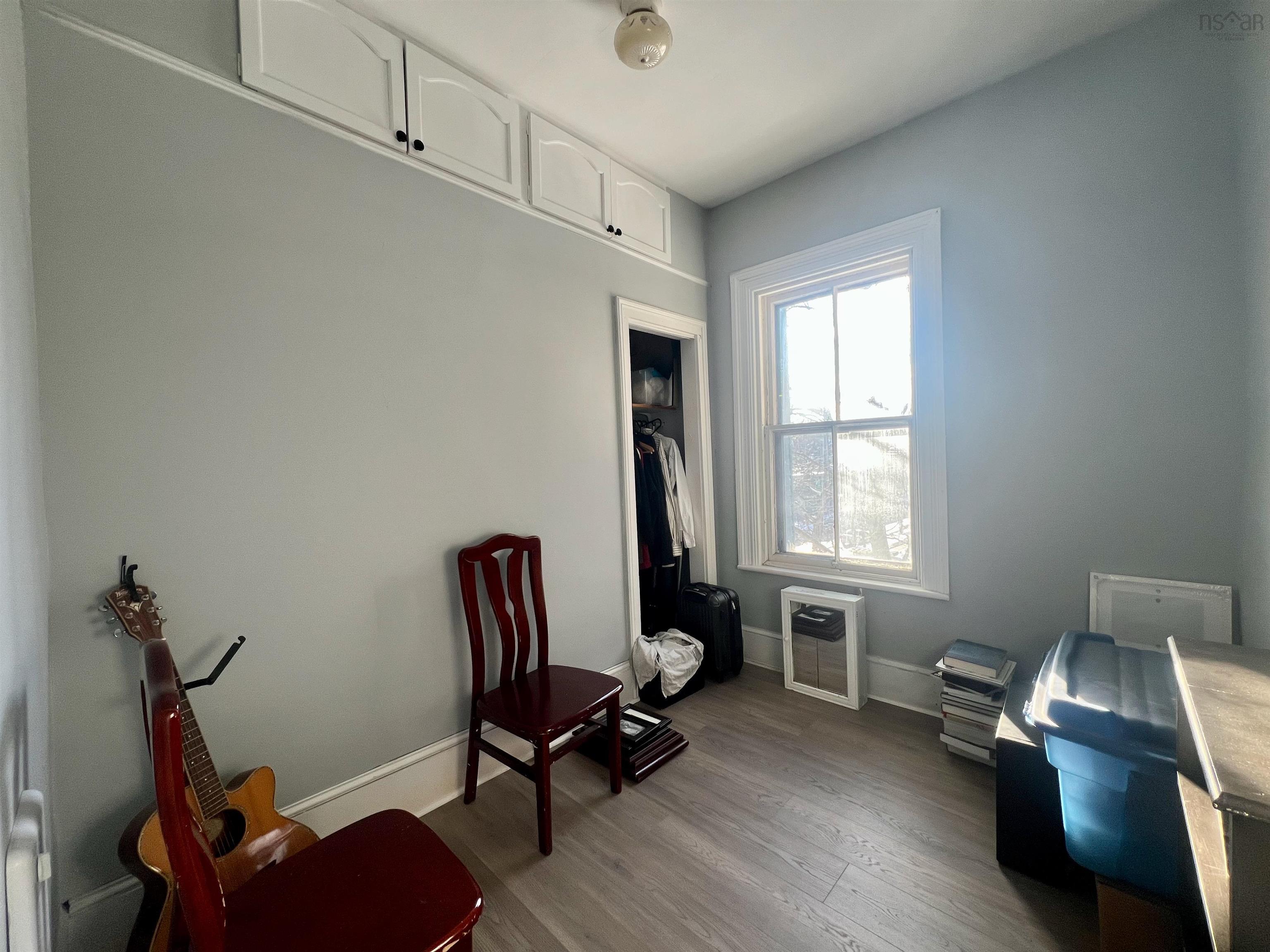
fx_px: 477
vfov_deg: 89.9
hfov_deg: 106.2
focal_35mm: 13
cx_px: 635
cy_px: 476
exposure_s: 1/99
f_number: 1.8
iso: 50
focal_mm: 1.57
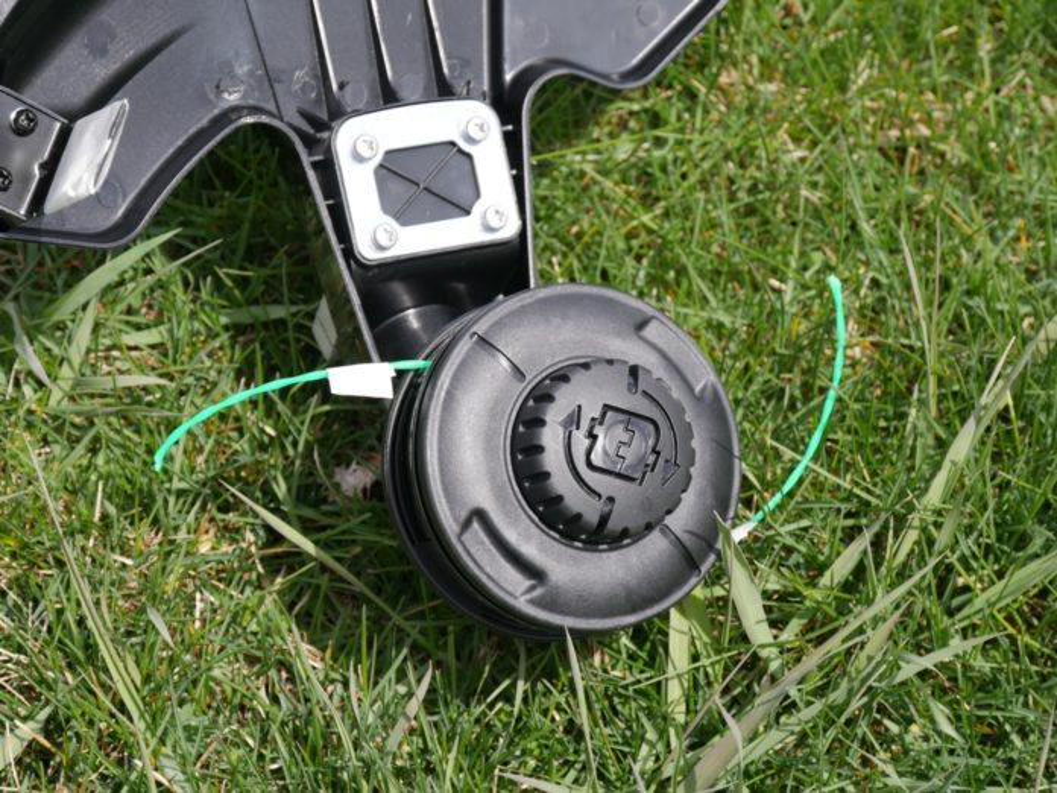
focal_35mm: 146
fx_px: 4458
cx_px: 528
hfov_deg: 13.5
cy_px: 396
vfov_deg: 10.2
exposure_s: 1/500
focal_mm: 73
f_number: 5.4
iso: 200
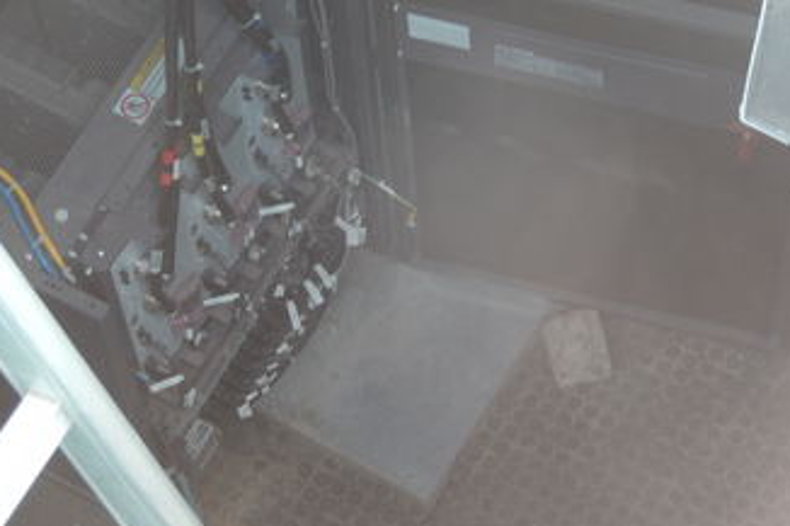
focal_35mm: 134
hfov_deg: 15.3
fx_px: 2939
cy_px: 267
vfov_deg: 10.2
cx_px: 359
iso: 200
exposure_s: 1/30
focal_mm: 18.9
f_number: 5.3
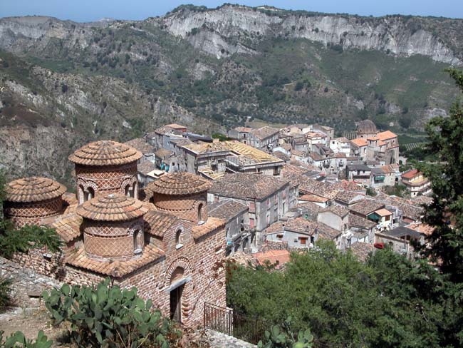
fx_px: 709
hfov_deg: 36.2
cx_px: 232
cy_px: 174
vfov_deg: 27.5
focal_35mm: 53
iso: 100
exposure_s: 1/377
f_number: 7.7
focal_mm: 13.7
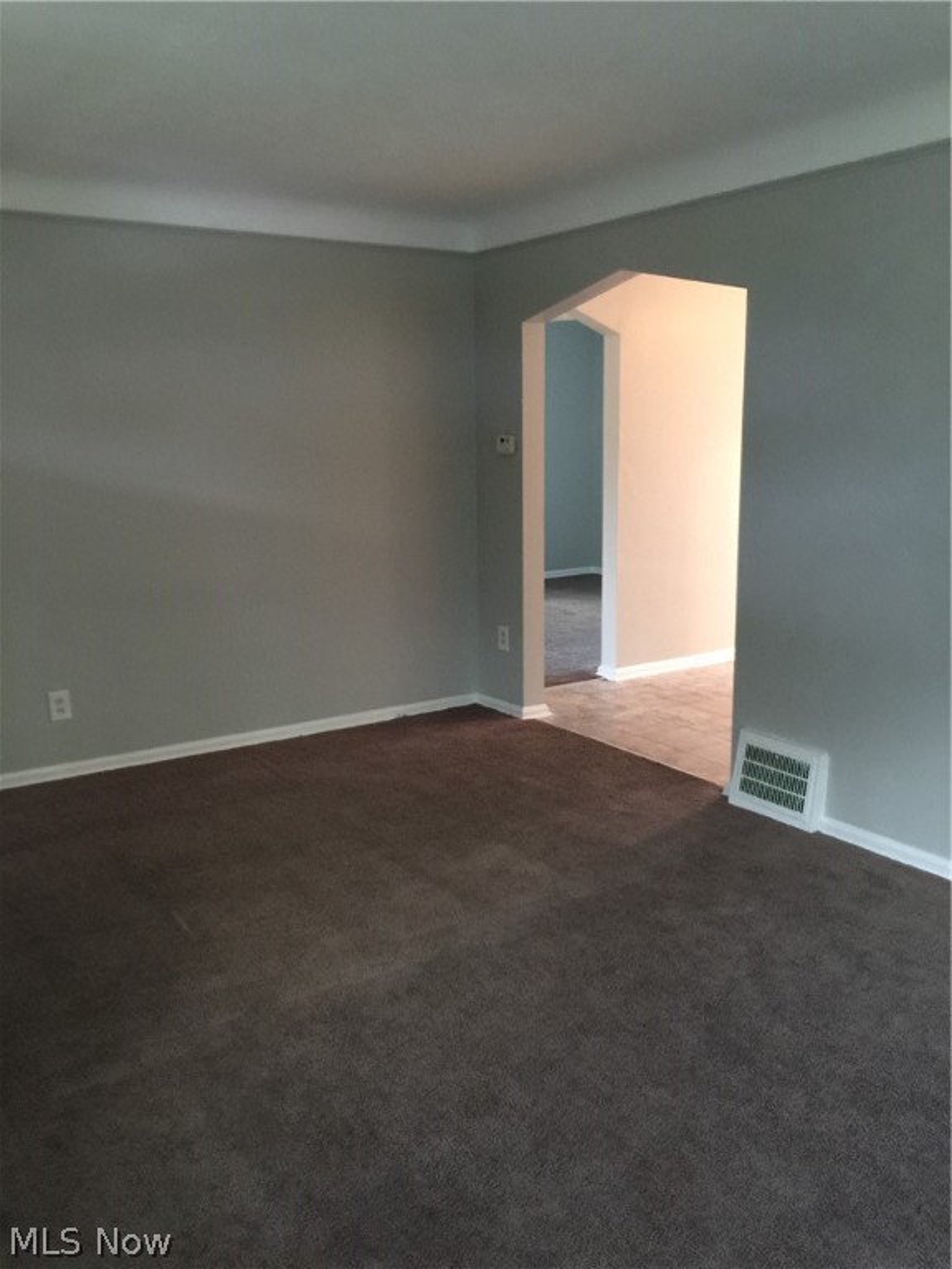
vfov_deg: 61.7
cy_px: 634
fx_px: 1063
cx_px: 476
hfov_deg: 48.2
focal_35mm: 29
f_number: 2.2
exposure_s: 1/4
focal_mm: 4.15
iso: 64
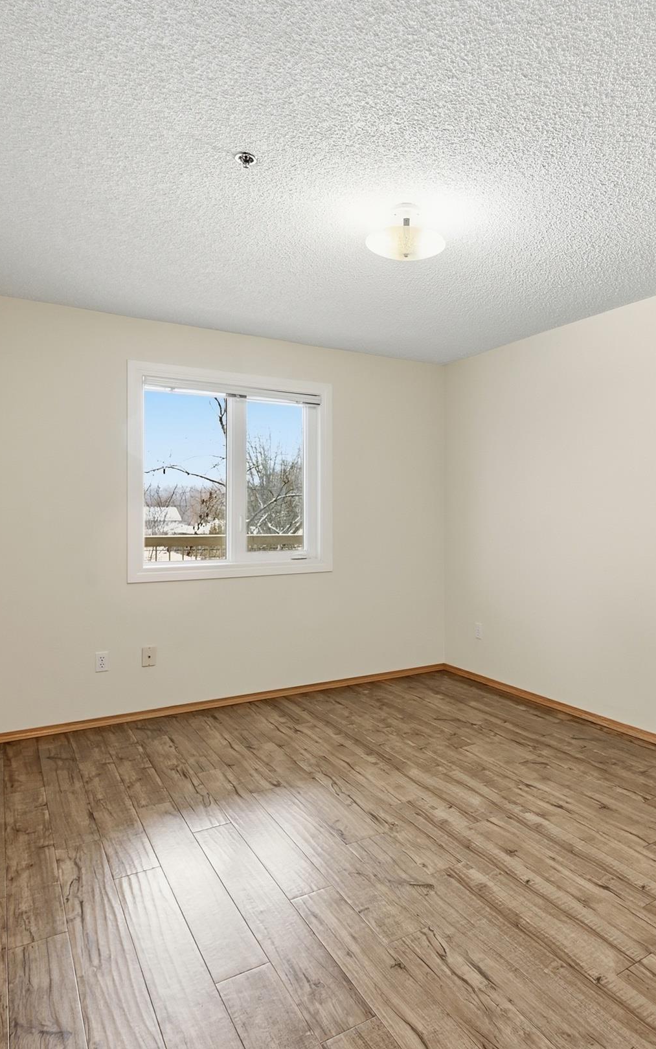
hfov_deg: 54.0
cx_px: 438
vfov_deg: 79.6
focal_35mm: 22
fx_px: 629
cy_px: 512
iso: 100
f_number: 8
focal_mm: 14
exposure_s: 1/15
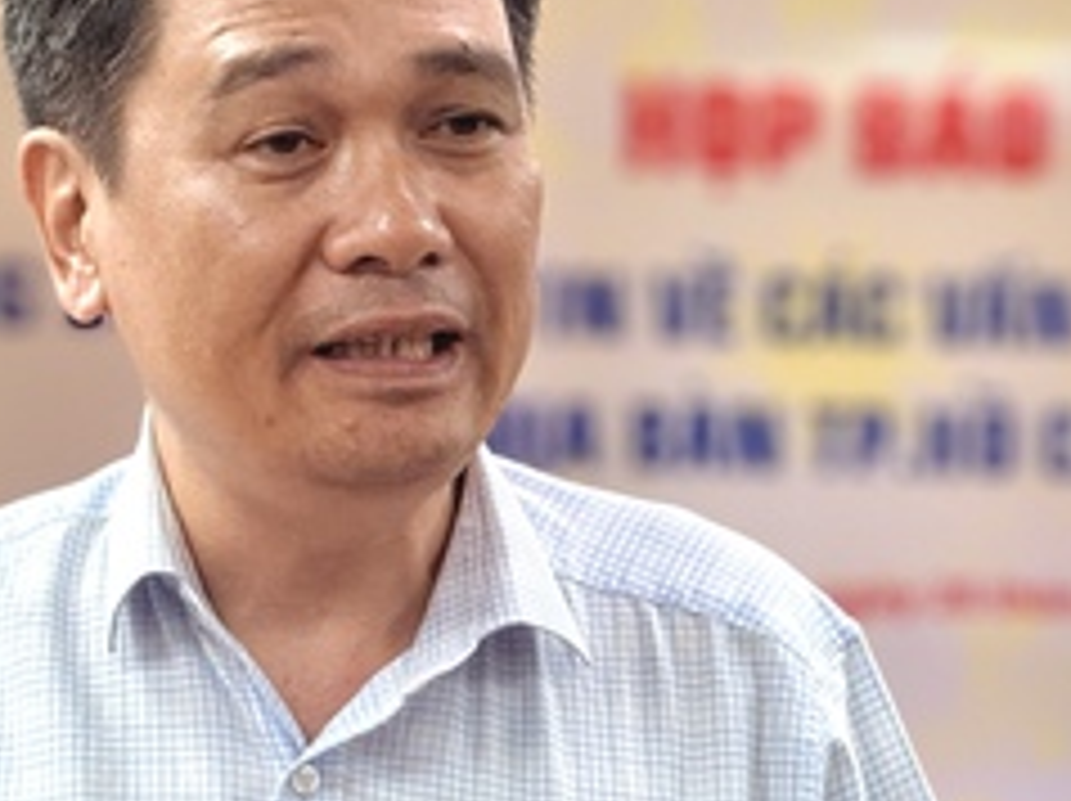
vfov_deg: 4.6
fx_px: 9983
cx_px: 675
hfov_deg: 6.1
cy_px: 324
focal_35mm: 323
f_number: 2.8
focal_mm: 15.66
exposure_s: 1/100
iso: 125
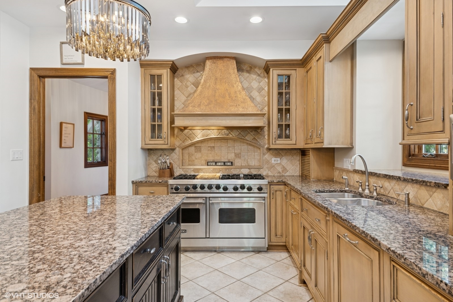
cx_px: 226
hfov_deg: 81.2
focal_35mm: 21
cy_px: 151
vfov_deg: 59.5
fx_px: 264
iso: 100
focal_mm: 21
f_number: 10
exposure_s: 1/1.67
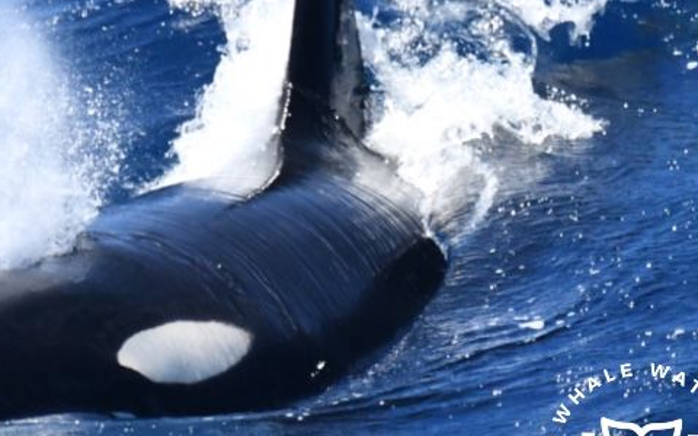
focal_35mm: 1020
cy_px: 178
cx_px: 164
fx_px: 19403
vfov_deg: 1.3
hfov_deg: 2.1
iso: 2200
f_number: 6.3
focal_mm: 600
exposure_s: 1/8000
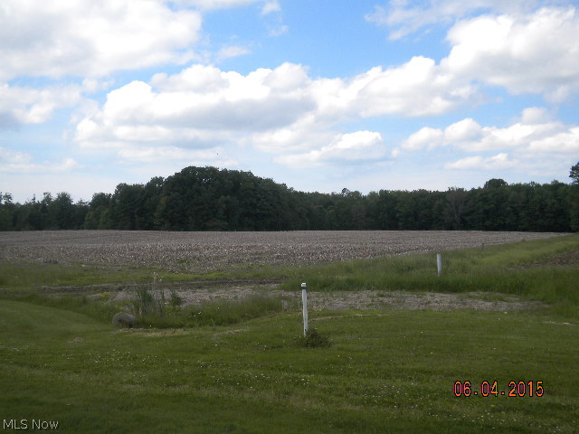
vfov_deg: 28.0
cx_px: 290
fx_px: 870
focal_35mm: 52
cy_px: 217
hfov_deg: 36.8
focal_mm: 9.3
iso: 80
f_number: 5.6
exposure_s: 1/377
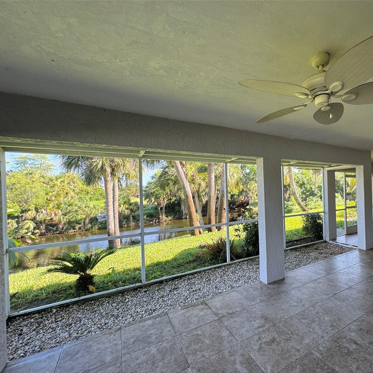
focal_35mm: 17
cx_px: 255
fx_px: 207
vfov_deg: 83.9
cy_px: 192
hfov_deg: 80.6
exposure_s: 1/99
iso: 40
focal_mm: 2.22
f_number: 2.2
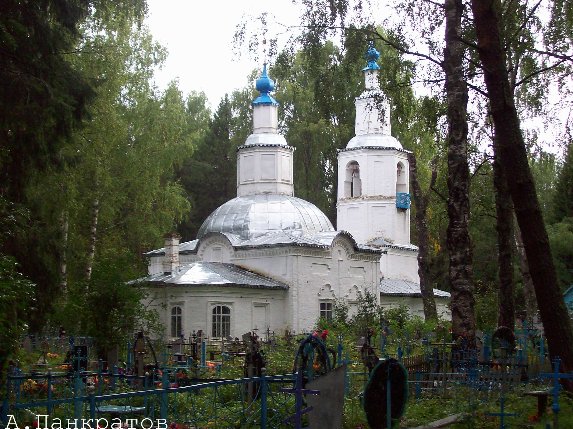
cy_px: 209
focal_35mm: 59
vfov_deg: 24.8
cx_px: 297
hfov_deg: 32.7
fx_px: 976
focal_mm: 9.4
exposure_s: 1/223
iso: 80
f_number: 3.4
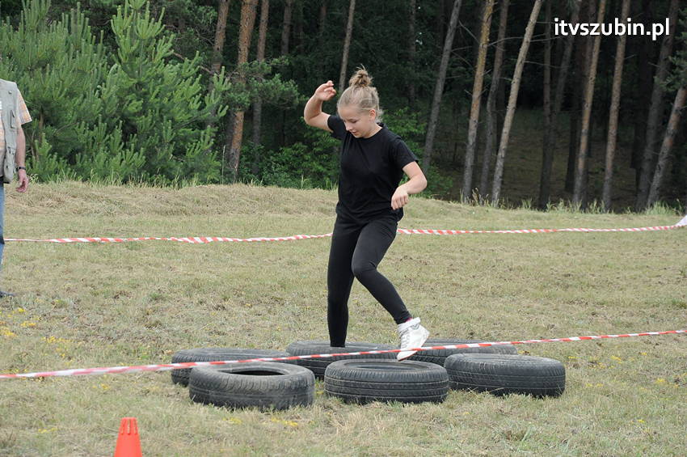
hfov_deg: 15.2
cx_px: 344
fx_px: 2574
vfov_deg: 10.1
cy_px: 228
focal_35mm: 135
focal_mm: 90
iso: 800
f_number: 8
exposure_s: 1/1000
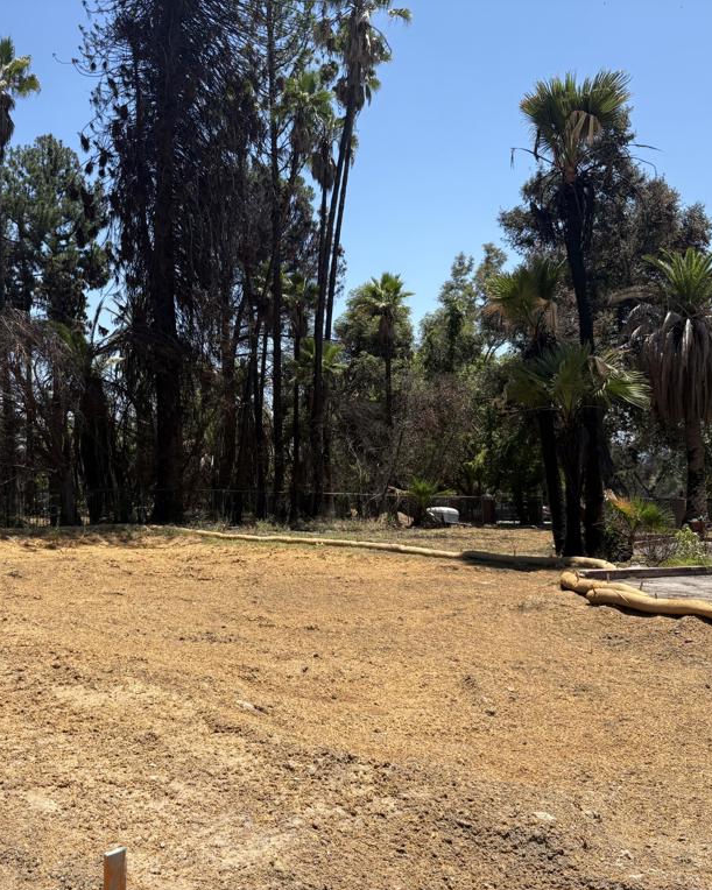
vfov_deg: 52.8
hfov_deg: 42.8
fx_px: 896
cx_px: 239
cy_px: 446
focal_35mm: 34
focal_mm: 5.96
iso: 50
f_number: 1.6
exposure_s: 1/2451
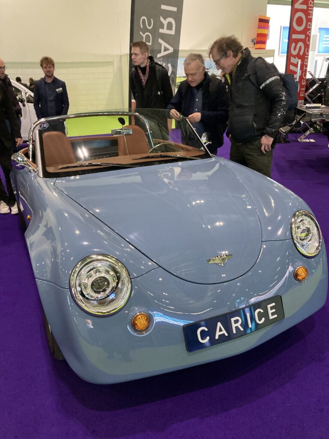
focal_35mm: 28
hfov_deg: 49.7
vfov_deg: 63.4
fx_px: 355
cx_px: 164
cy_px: 220
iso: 320
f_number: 1.8
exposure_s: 1/33
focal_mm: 3.99
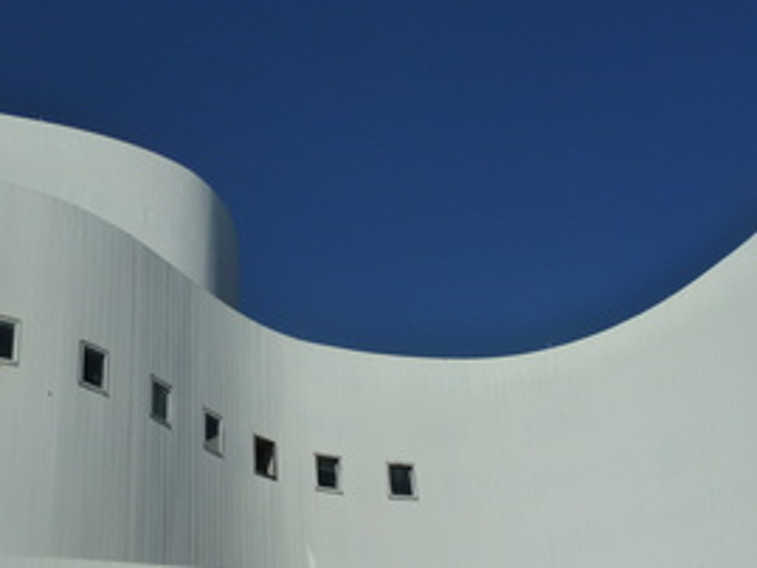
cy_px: 371
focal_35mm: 55
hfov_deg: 34.8
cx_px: 290
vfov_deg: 26.5
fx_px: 1203
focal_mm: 6.1
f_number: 6.3
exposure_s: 1/1000
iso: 125
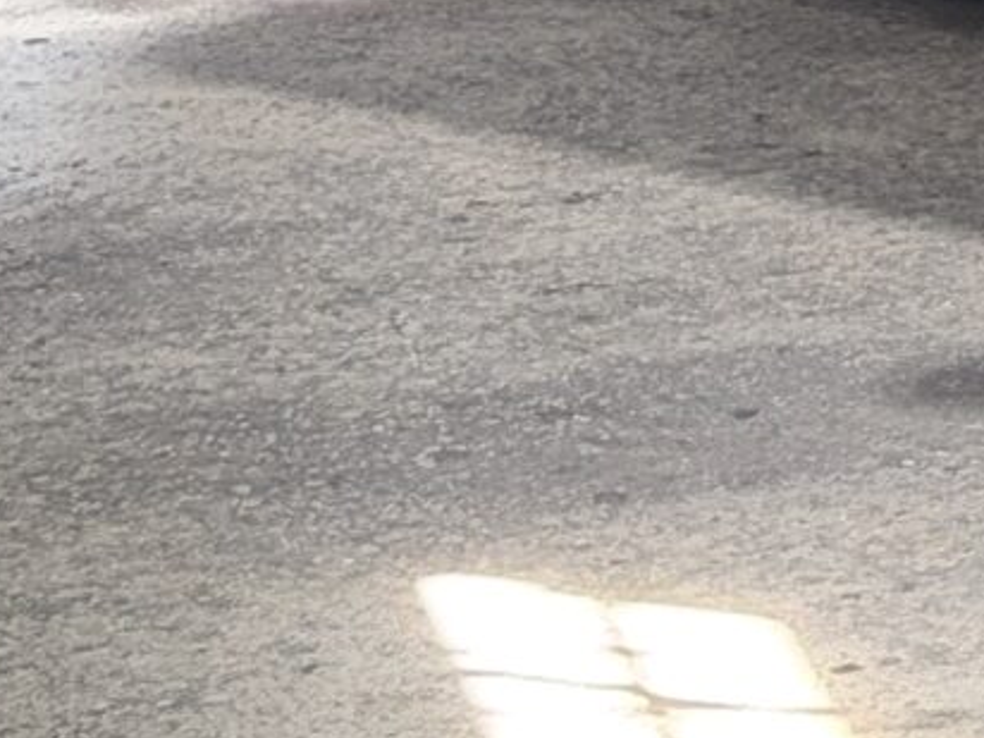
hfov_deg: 6.5
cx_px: 1841
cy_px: -1237
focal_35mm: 298
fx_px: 8471
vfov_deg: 4.8
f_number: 1.78
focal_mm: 6.76
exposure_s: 1/60
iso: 160
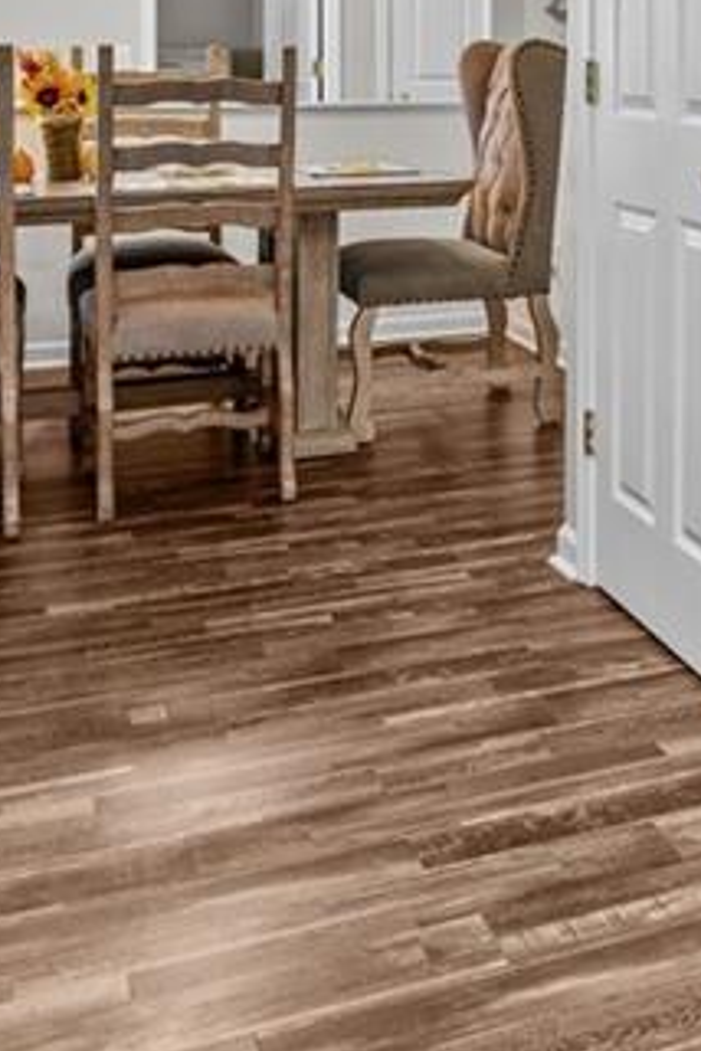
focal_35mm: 51
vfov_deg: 36.2
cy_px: 77
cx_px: 734
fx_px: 1490
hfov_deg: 25.0
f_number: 7.1
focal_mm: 16
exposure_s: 1/3
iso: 320
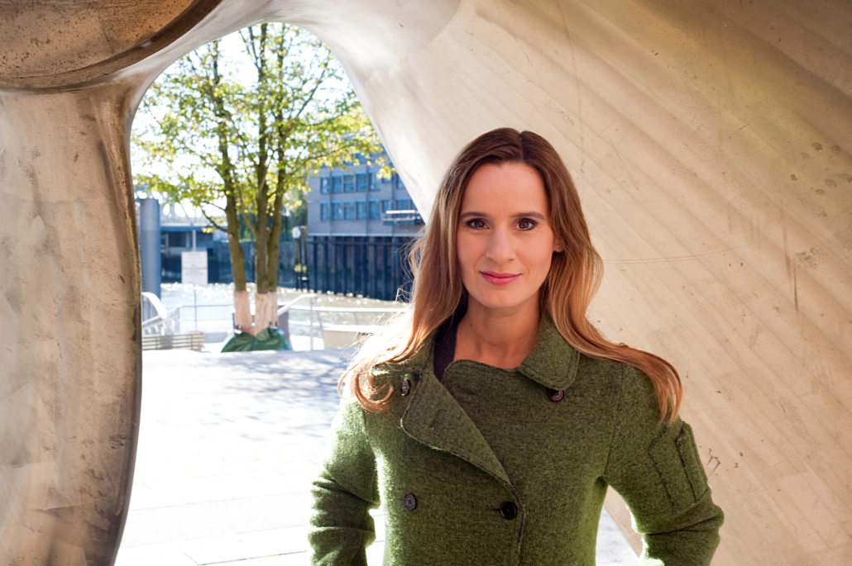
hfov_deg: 39.6
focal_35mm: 50
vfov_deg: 26.9
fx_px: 1182
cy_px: 283
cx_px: 426
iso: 400
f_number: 13
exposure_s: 1/100
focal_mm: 50
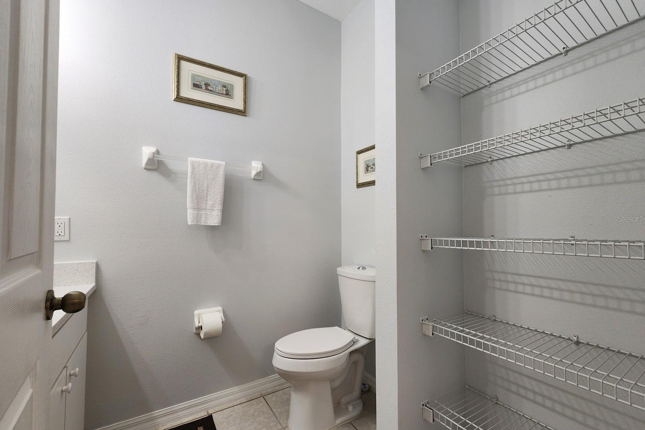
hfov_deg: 104.3
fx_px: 251
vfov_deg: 81.2
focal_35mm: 14
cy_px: 218
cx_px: 323
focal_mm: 2.2
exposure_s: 1/60
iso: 100
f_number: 2.2
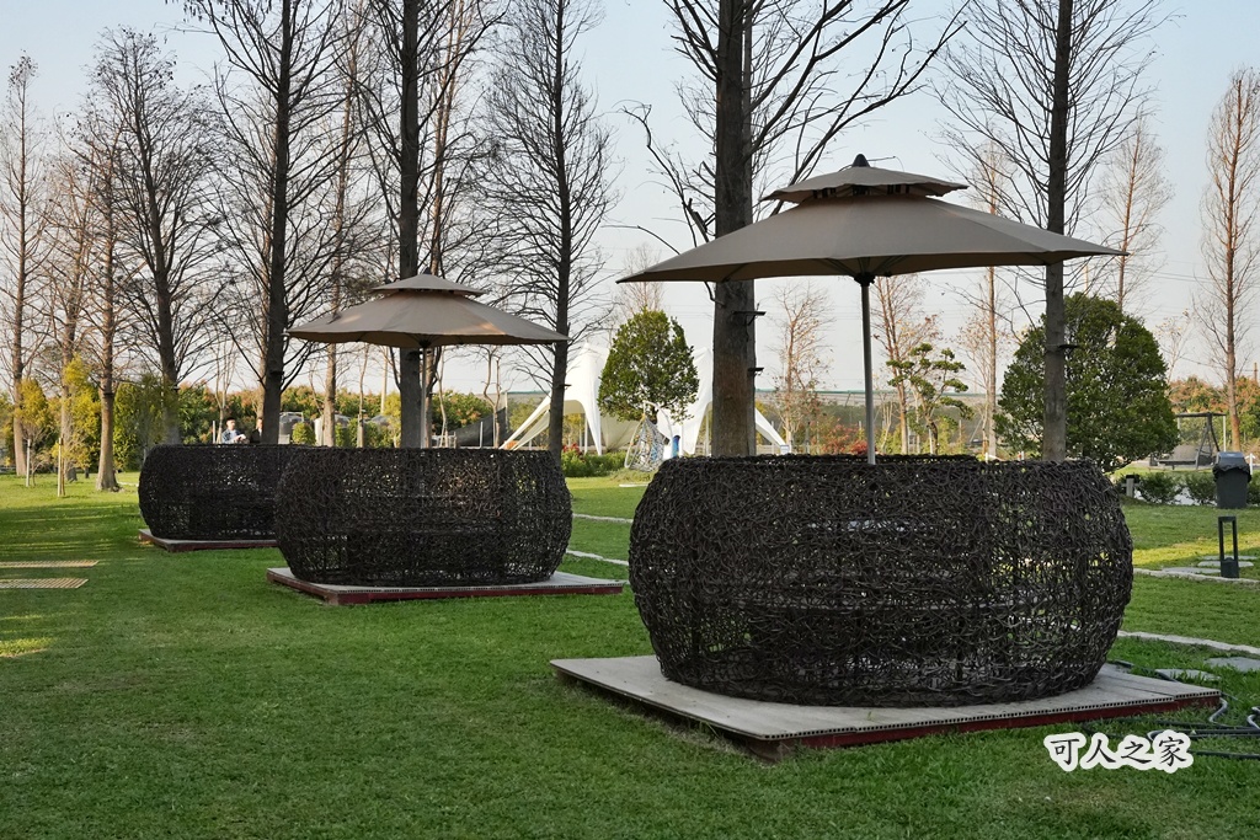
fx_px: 1680
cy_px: 420
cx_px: 630
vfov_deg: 28.1
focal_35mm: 48
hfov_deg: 41.1
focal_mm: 32.2
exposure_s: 1/3200
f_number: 6.3
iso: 3200
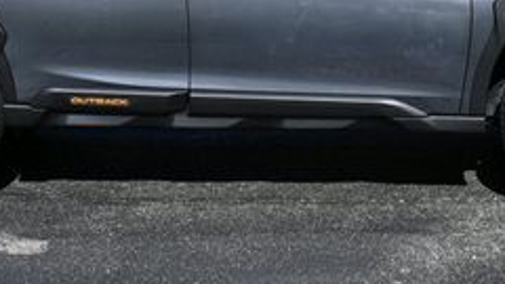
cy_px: -158
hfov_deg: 16.0
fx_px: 1794
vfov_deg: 8.8
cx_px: 242
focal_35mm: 134
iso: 100
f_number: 9
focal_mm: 24
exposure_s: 1/320
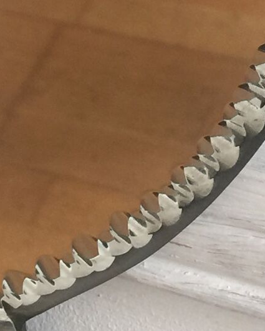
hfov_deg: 8.9
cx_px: 112
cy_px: -380
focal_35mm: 174
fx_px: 1705
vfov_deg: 10.1
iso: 32
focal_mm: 4.15
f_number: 2.2
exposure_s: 1/33
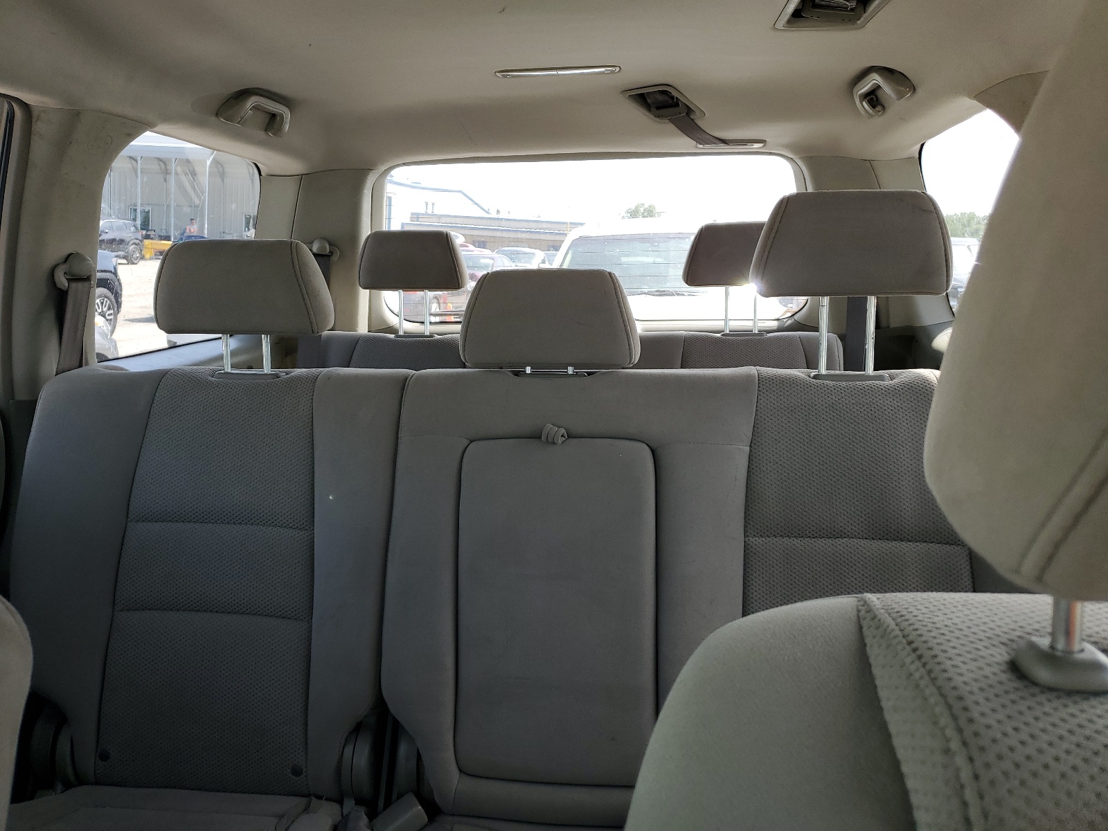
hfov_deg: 67.3
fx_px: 832
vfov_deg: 53.1
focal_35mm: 26
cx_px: 554
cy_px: 416
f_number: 1.5
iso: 50
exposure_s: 1/182
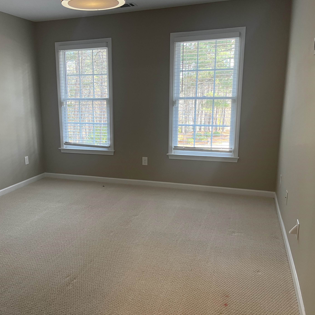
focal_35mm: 31
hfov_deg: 52.1
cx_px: 125
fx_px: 319
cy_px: 156
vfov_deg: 52.5
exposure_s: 1/60
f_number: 1.6
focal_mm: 5.1
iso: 80
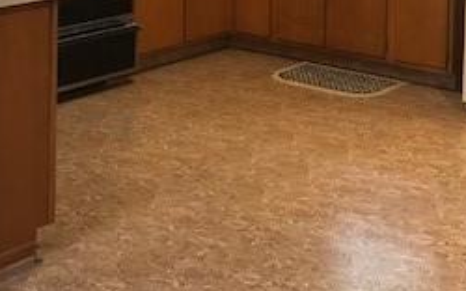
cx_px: 341
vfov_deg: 16.2
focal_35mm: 76
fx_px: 965
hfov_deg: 26.8
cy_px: -90
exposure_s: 1/15
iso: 100
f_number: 1.8
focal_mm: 3.99
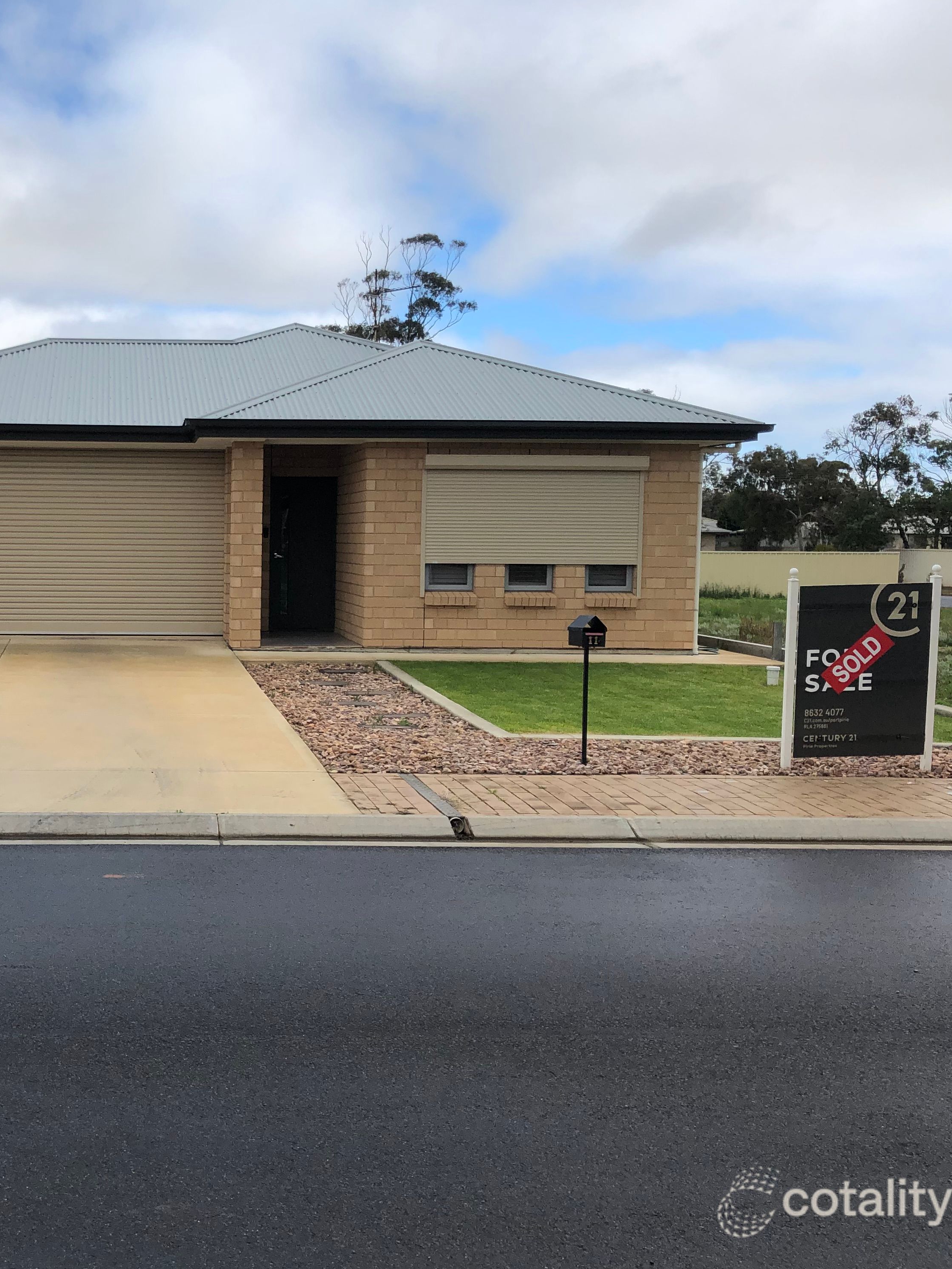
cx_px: 149
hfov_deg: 36.1
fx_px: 1394
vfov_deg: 49.0
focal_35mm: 38
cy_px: 630
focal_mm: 4
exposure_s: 1/1412
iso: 20
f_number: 1.8
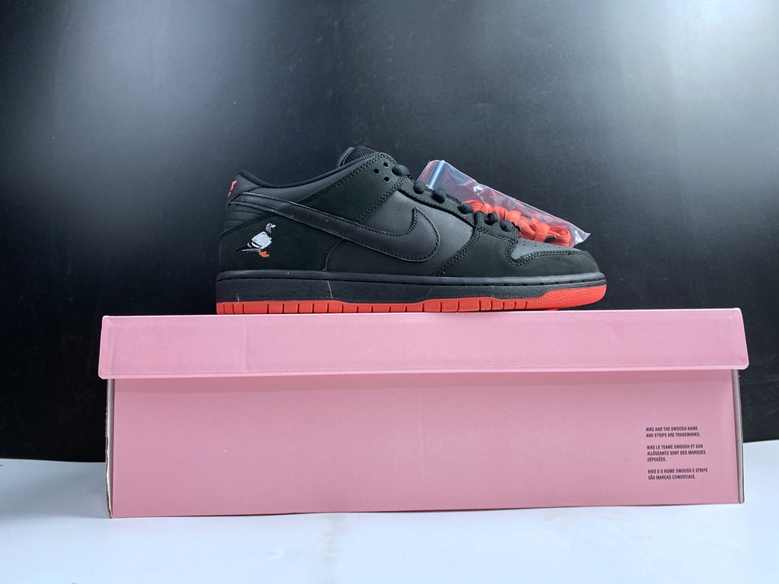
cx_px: 390
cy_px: 292
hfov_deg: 67.3
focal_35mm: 26
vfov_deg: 53.1
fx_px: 585
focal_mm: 4.25
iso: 64
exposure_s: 1/100
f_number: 1.8
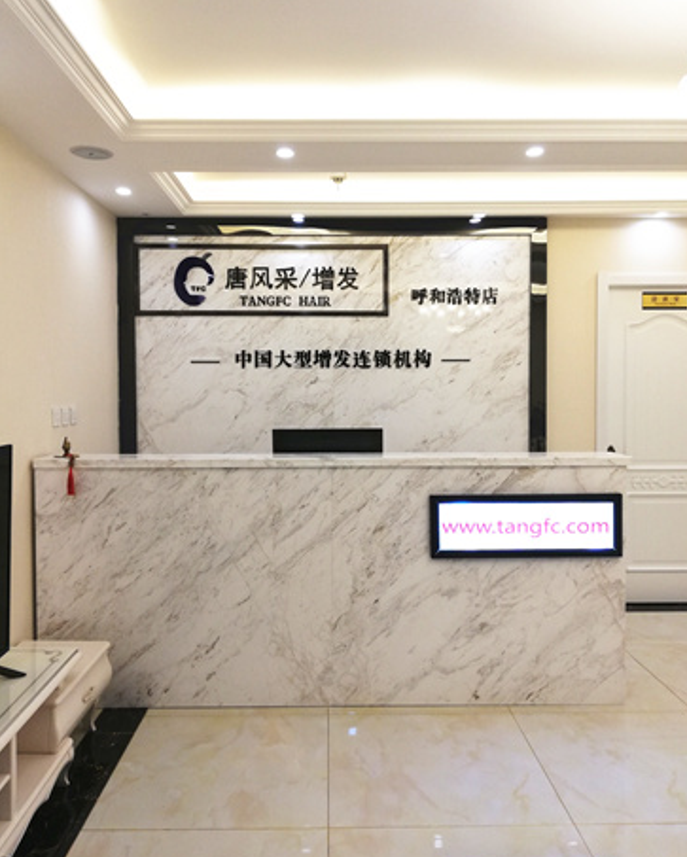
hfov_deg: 51.6
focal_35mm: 28
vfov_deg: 62.1
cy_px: 403
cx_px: 336
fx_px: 711
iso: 80
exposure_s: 1/50
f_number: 2.2
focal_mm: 3.81
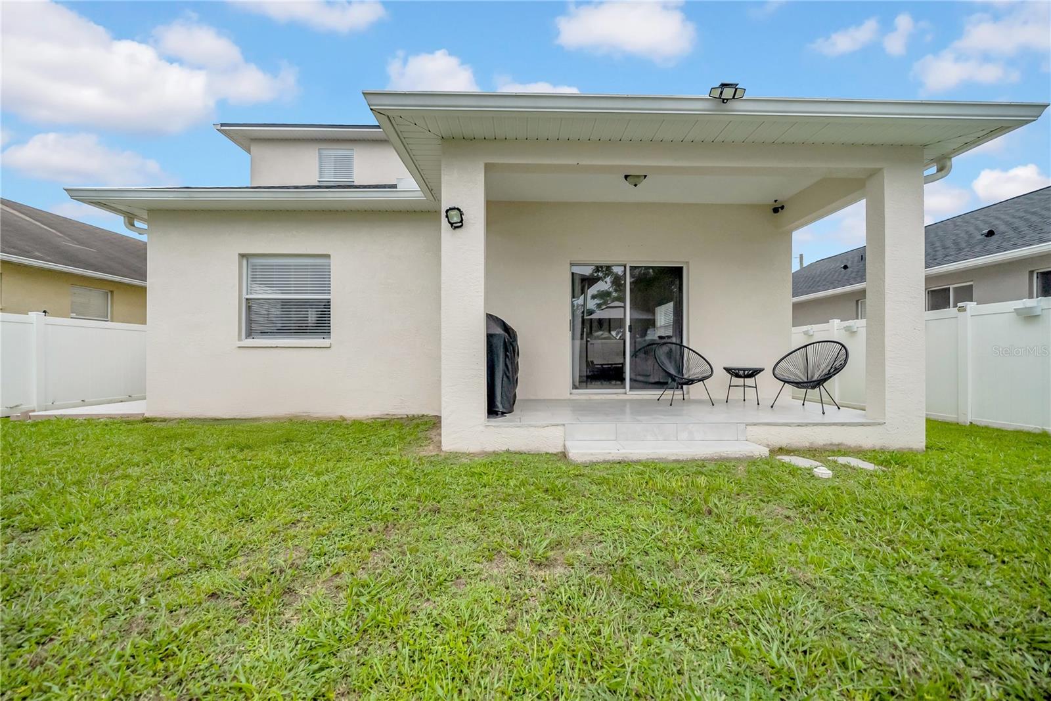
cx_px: 526
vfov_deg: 90.1
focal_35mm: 12
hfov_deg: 112.6
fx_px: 350
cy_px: 350
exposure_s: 1/6400
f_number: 4
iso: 800
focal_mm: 12
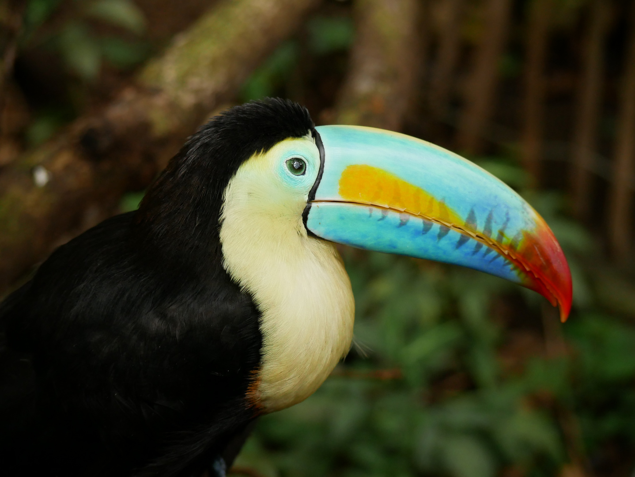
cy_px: 238
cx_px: 318
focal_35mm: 102
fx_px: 1872
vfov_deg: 14.5
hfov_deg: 19.3
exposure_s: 1/125
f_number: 4
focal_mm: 51
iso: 1250
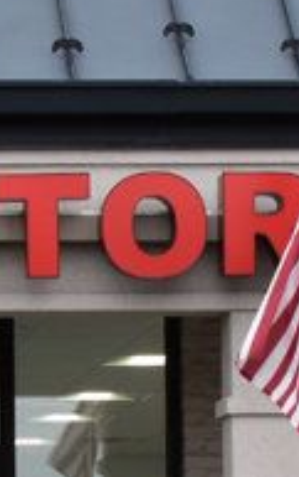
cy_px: 685
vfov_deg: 8.7
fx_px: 3053
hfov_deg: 5.6
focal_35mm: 235
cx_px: -106
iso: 400
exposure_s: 1/100
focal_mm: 29
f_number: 9
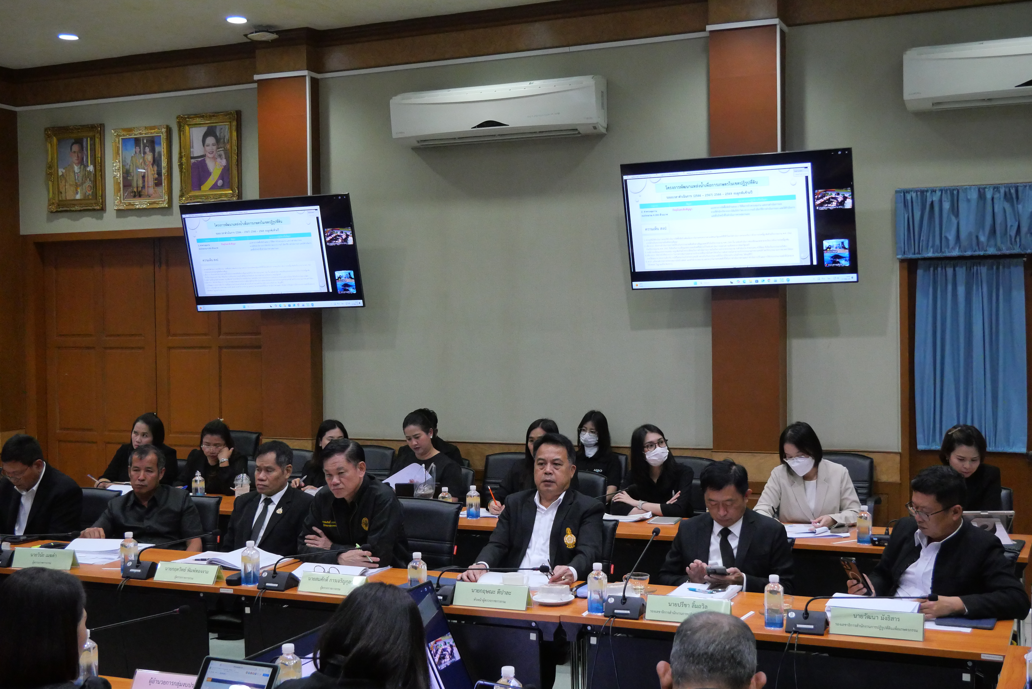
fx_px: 1291
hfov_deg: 43.6
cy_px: 344
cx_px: 516
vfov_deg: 29.9
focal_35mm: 45
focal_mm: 22
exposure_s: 1/160
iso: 3200
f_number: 5
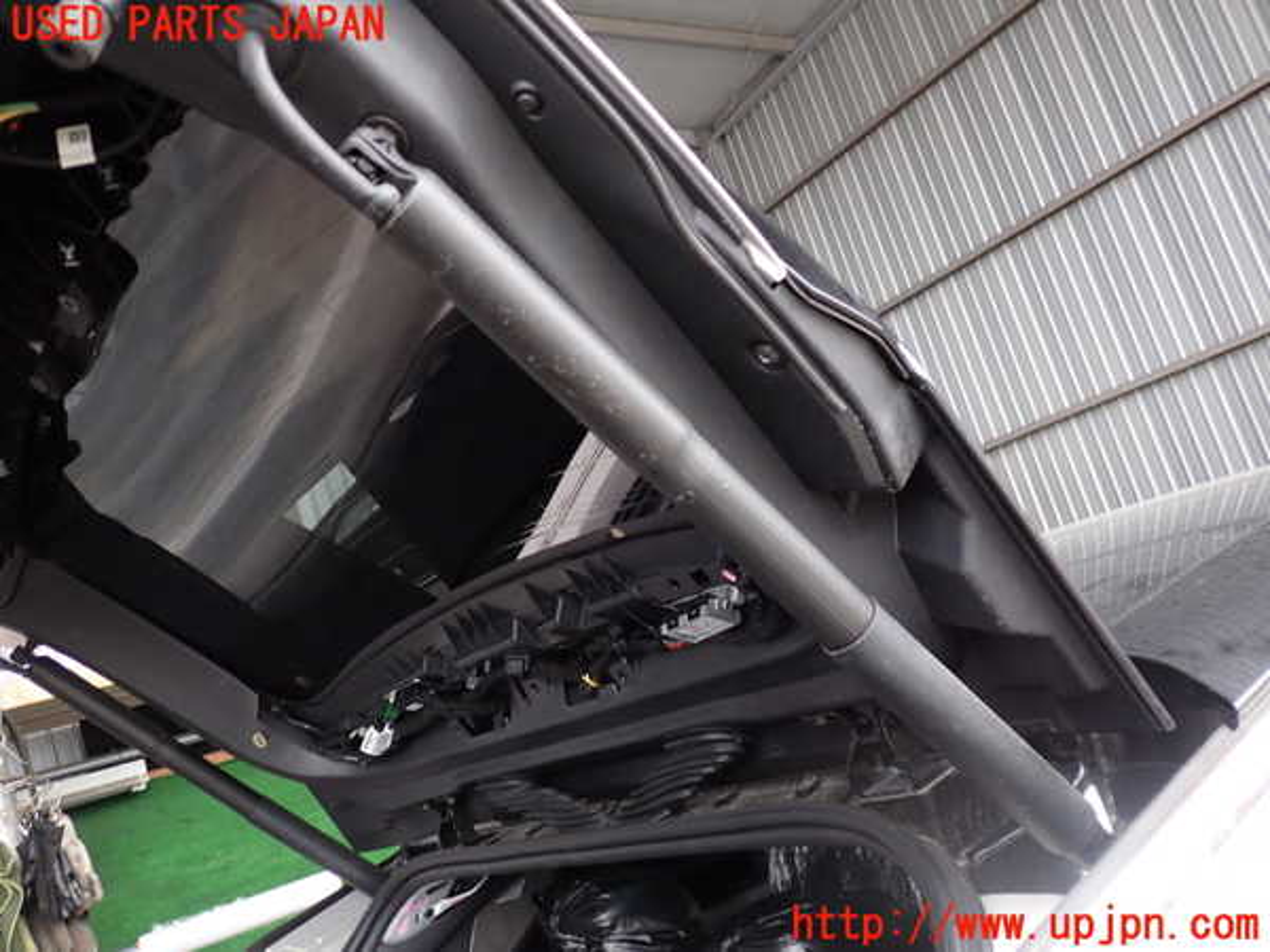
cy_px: 476
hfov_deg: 60.0
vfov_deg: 46.8
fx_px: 1101
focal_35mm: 30
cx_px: 635
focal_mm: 5.4
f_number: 2.3
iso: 100
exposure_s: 1/100
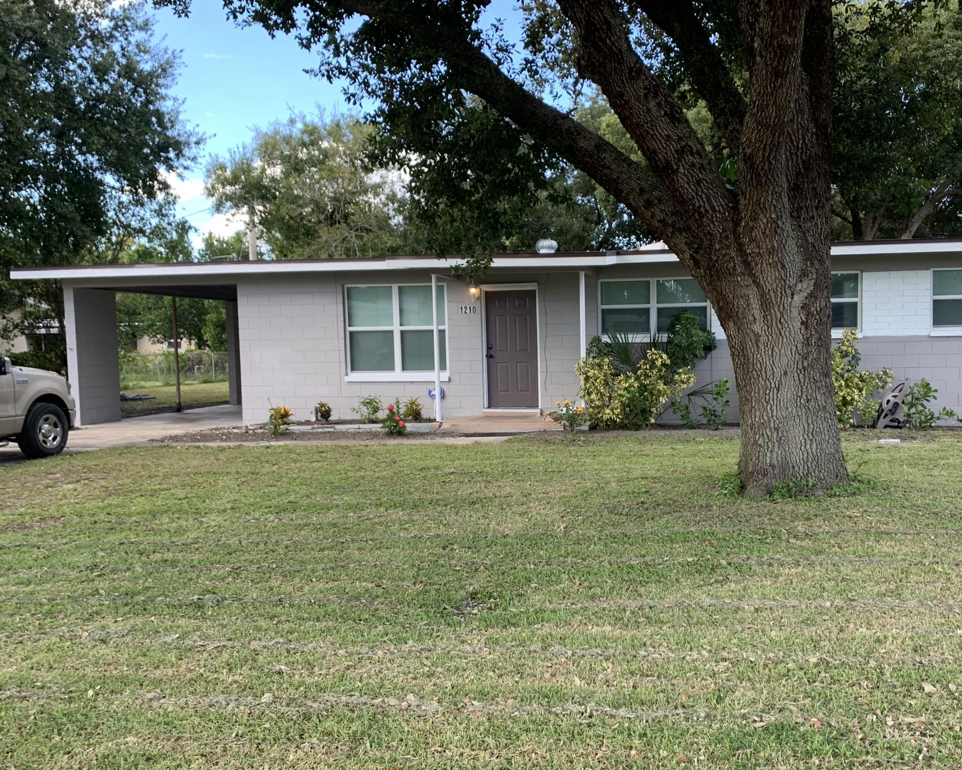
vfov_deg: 44.5
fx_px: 940
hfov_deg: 53.9
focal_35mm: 33
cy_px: 426
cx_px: 575
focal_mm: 4.25
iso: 25
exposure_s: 1/129
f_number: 1.8
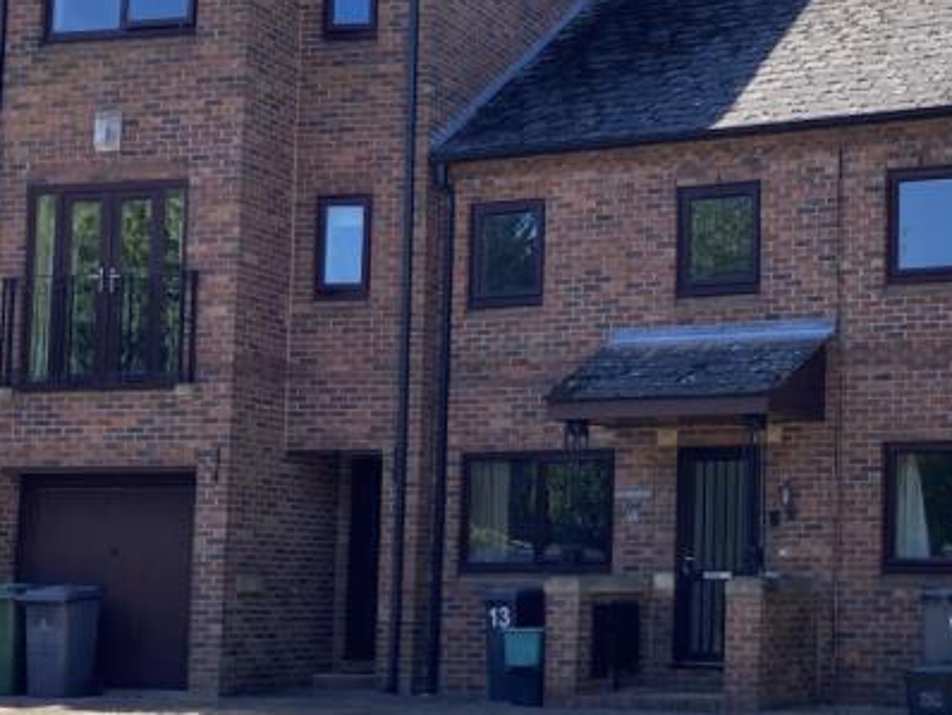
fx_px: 1981
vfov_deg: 20.4
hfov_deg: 25.9
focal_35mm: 72
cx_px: 907
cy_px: 409
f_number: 1.8
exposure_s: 1/648
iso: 20
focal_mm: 3.99
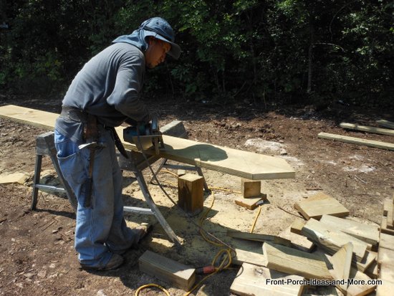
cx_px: 197
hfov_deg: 63.4
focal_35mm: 28
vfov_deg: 49.8
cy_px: 148
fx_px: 319
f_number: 3.7
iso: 80
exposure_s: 1/500
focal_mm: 5
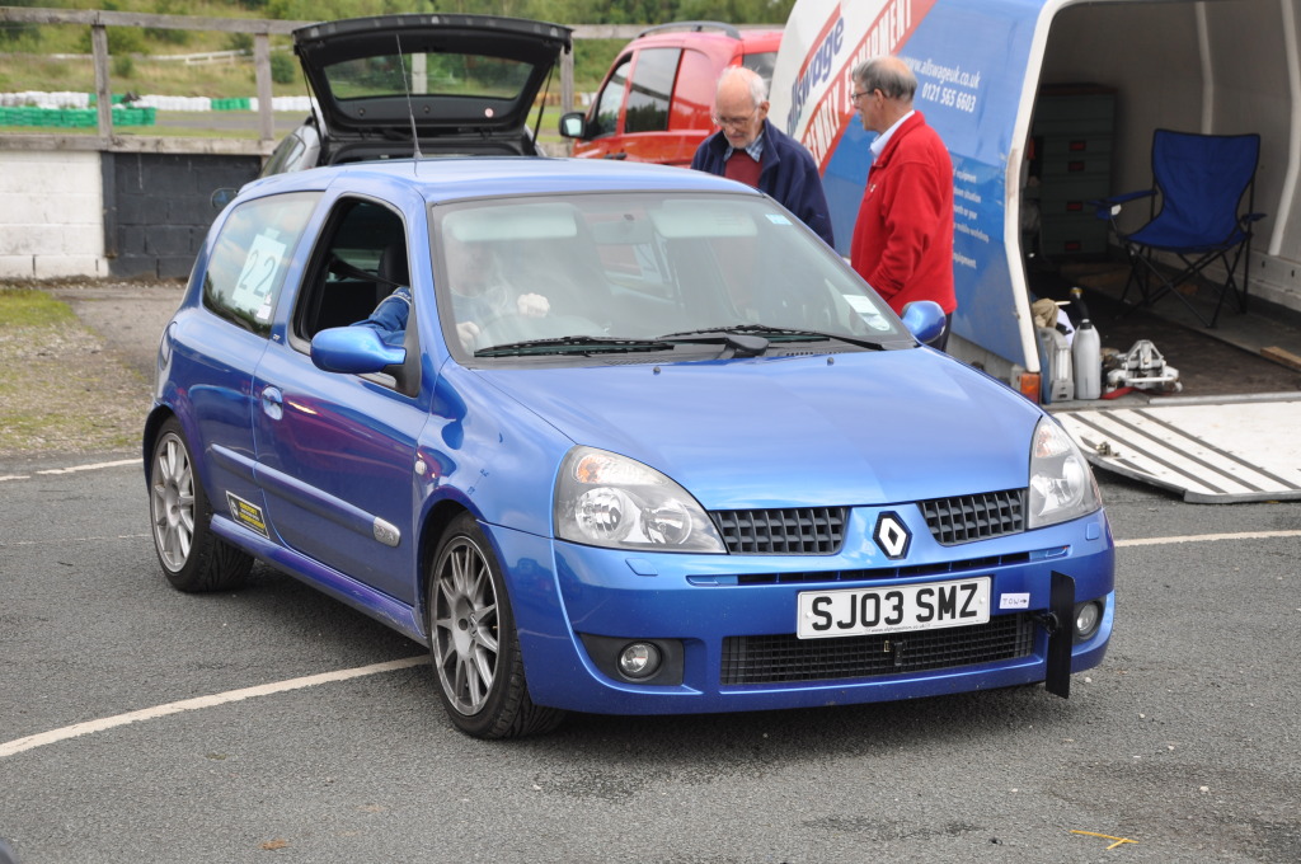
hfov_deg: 23.4
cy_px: 432
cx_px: 650
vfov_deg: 15.7
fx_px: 3140
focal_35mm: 87
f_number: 7.1
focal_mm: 58
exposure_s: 1/200
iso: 200
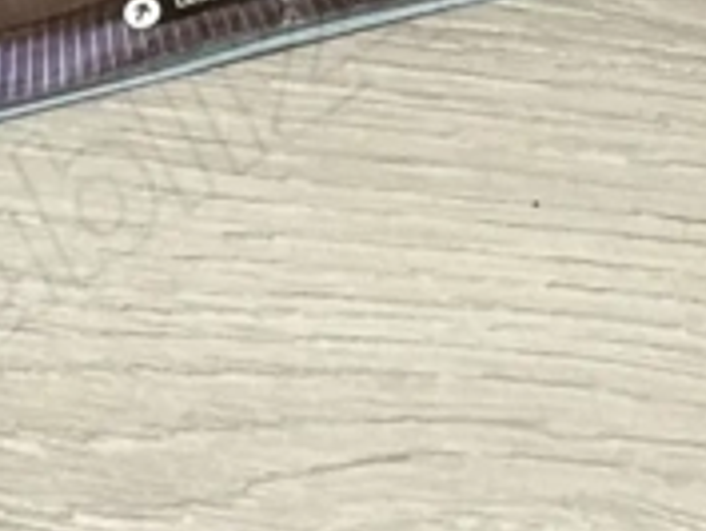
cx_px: 706
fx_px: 5531
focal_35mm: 271
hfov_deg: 7.3
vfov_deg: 5.3
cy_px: -846
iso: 320
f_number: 1.78
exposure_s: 1/33
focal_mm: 6.76
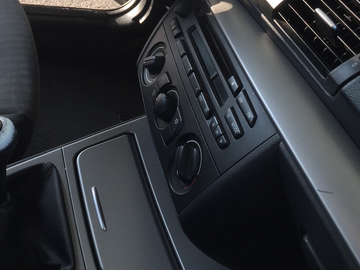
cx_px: 139
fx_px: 551
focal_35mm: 53
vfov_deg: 25.4
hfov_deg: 36.0
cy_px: -32
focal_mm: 4.15
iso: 32
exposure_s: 1/100
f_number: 2.2
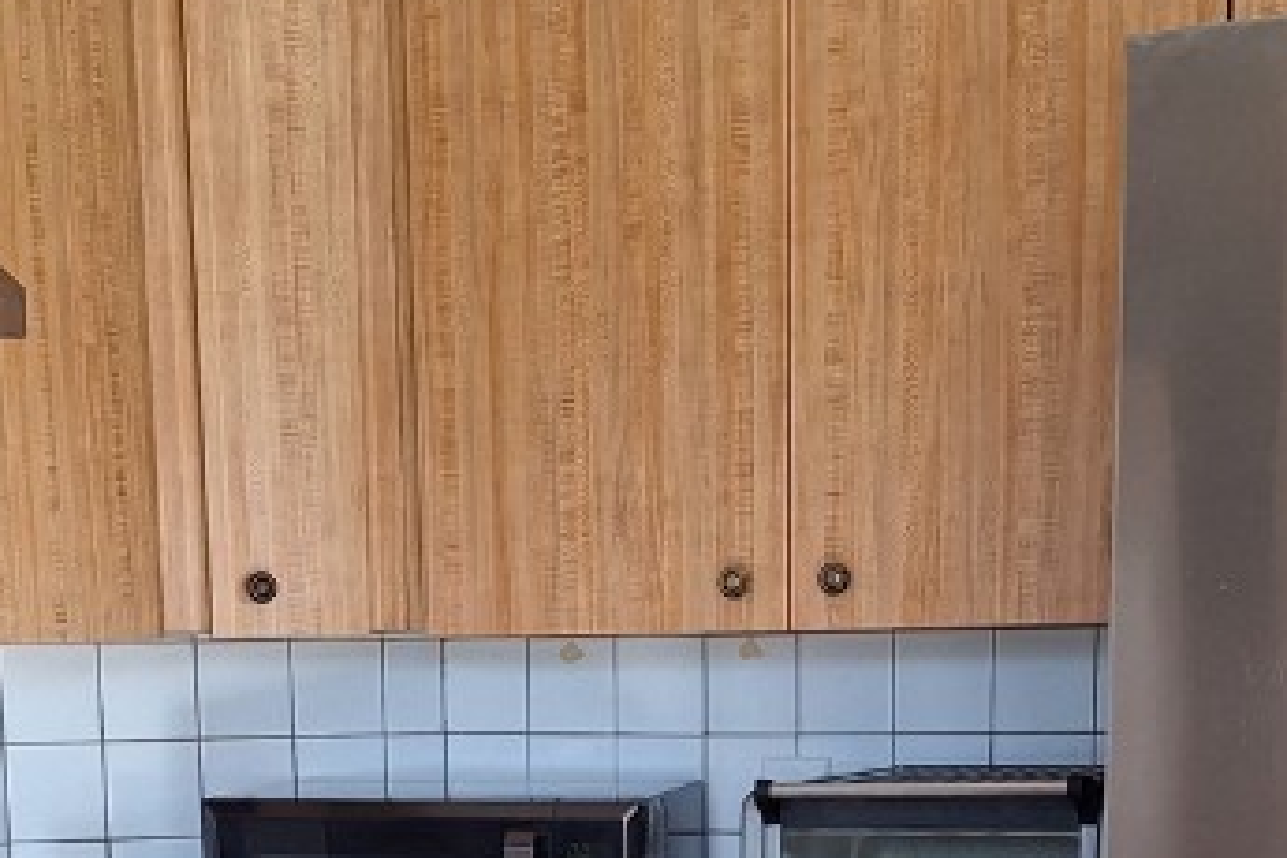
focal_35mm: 71
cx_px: 560
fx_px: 2538
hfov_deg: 28.4
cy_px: 1138
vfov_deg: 17.9
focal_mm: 5.54
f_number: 1.8
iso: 40
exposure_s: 1/164
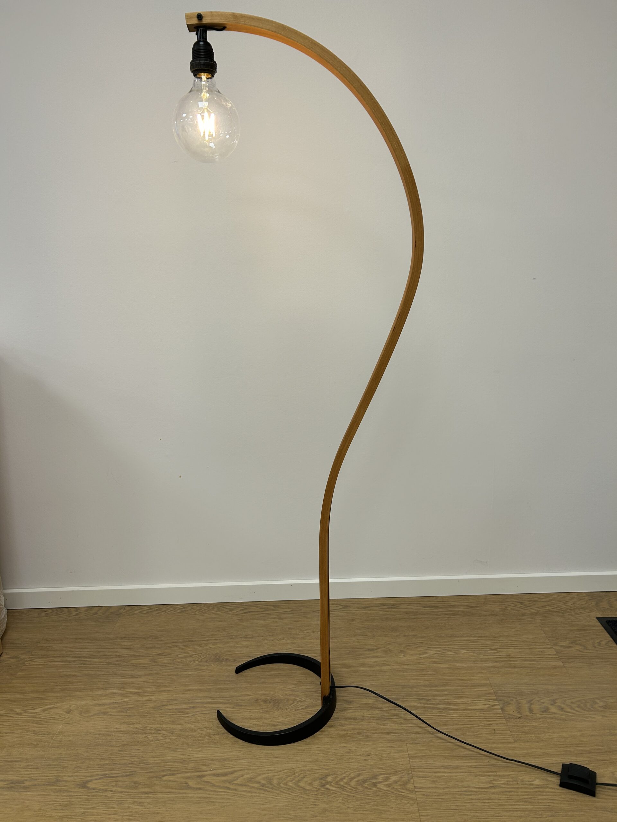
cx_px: 308
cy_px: 411
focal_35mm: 26
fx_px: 618
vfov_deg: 67.3
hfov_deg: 53.1
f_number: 1.5
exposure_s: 1/100
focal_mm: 5.7
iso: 32
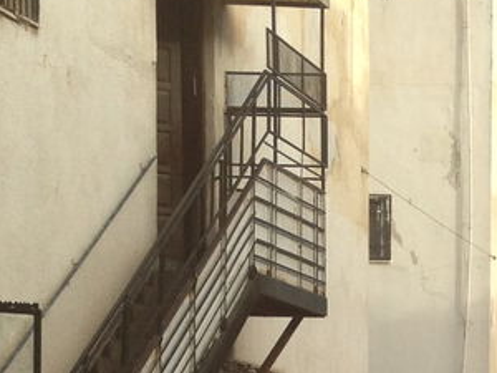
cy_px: 713
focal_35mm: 154
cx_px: 734
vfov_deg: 9.1
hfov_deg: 12.2
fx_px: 2211
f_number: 2.4
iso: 64
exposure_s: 1/493
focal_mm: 4.13
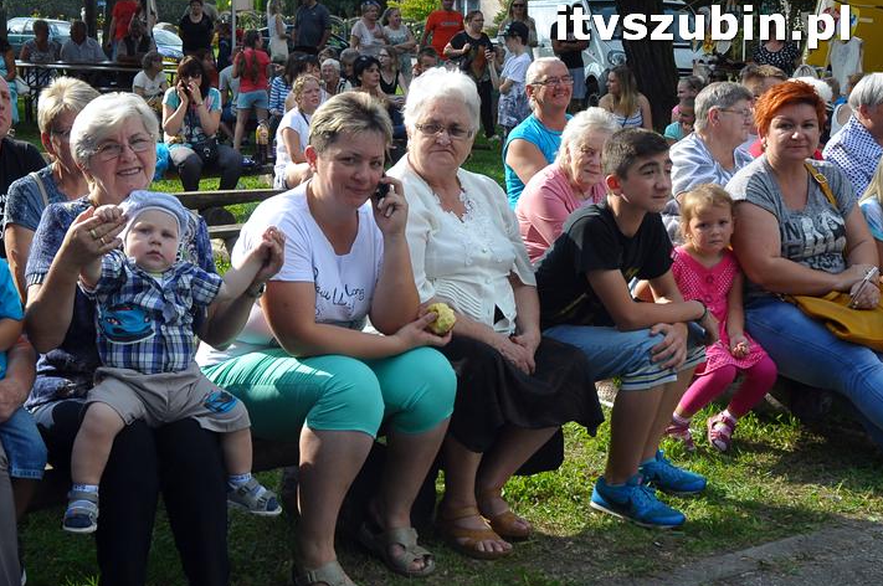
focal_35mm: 61
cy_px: 316
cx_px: 366
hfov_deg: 32.9
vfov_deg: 22.2
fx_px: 1494
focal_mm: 34
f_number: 10
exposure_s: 1/400
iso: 640
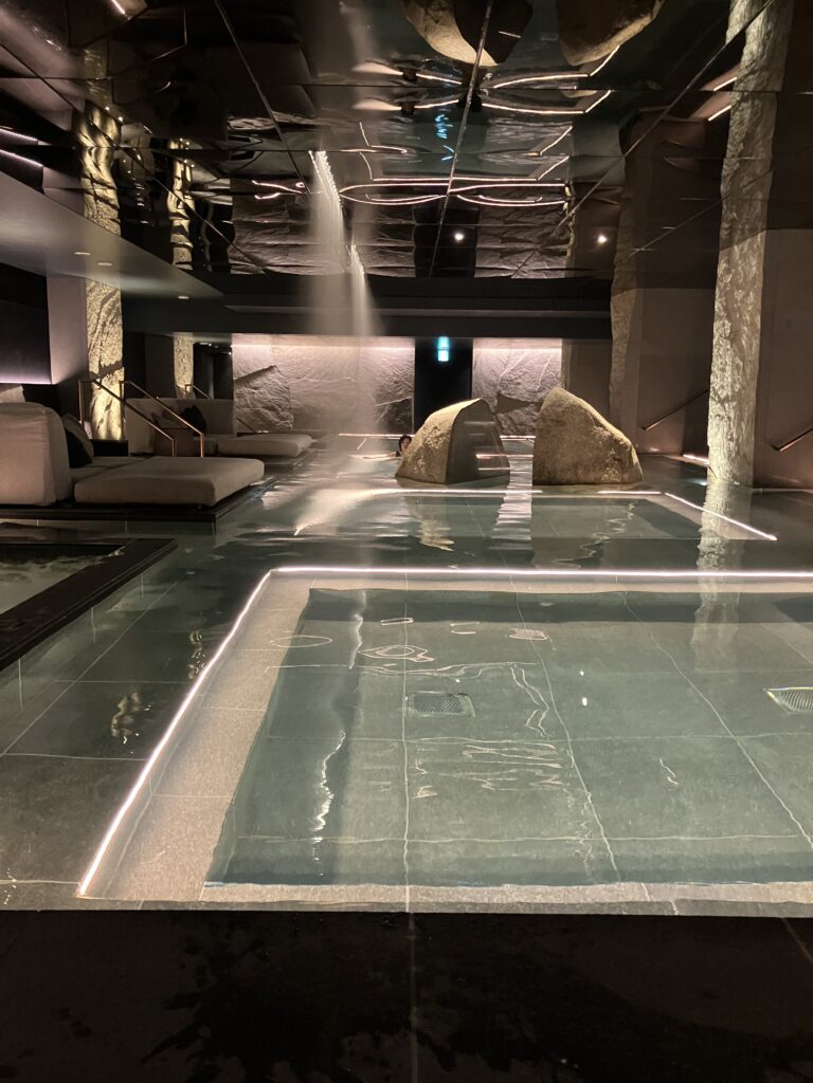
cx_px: 406
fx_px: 877
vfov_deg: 63.4
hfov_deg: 49.7
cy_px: 542
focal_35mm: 28
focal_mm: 3.99
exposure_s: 1/30
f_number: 1.8
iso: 500
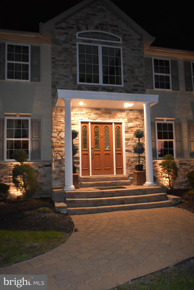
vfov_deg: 67.3
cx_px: 97
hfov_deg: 48.0
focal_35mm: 27
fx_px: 218
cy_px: 145
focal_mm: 18
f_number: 3.5
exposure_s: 1/15
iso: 1600
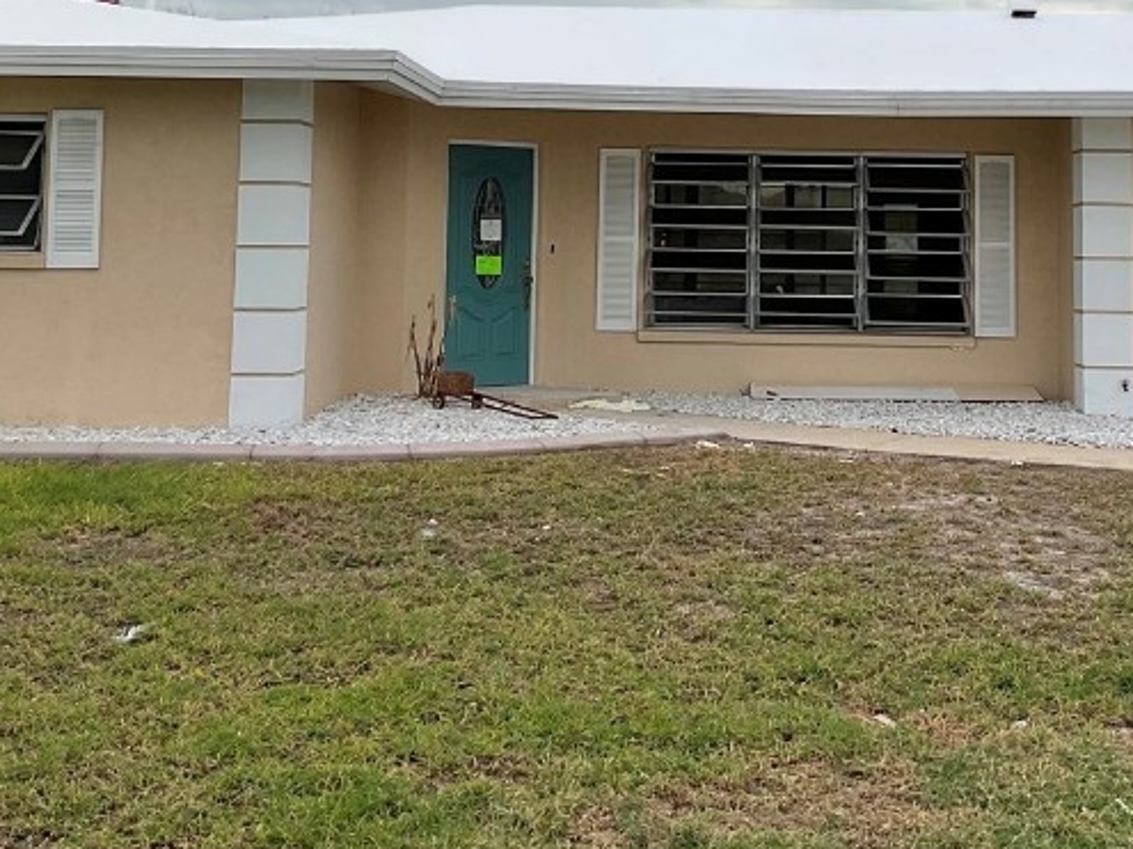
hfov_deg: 32.0
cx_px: 739
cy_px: 69
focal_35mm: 60
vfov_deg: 23.7
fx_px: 1963
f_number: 1.8
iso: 16
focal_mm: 3
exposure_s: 1/2801
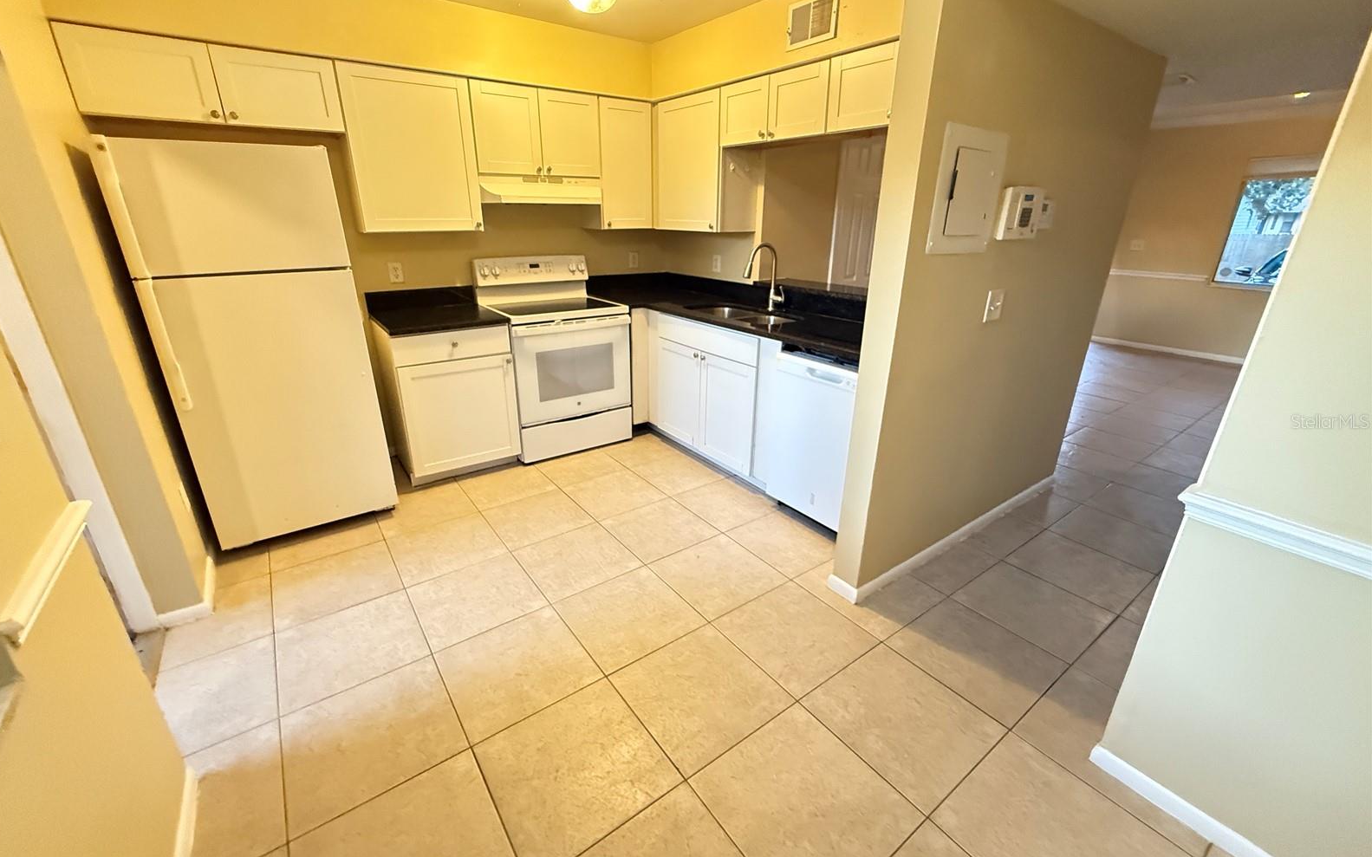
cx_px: 679
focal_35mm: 15
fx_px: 561
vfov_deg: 74.8
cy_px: 421
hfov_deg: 101.5
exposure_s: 1/40
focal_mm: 2.22
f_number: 2.2
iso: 1000
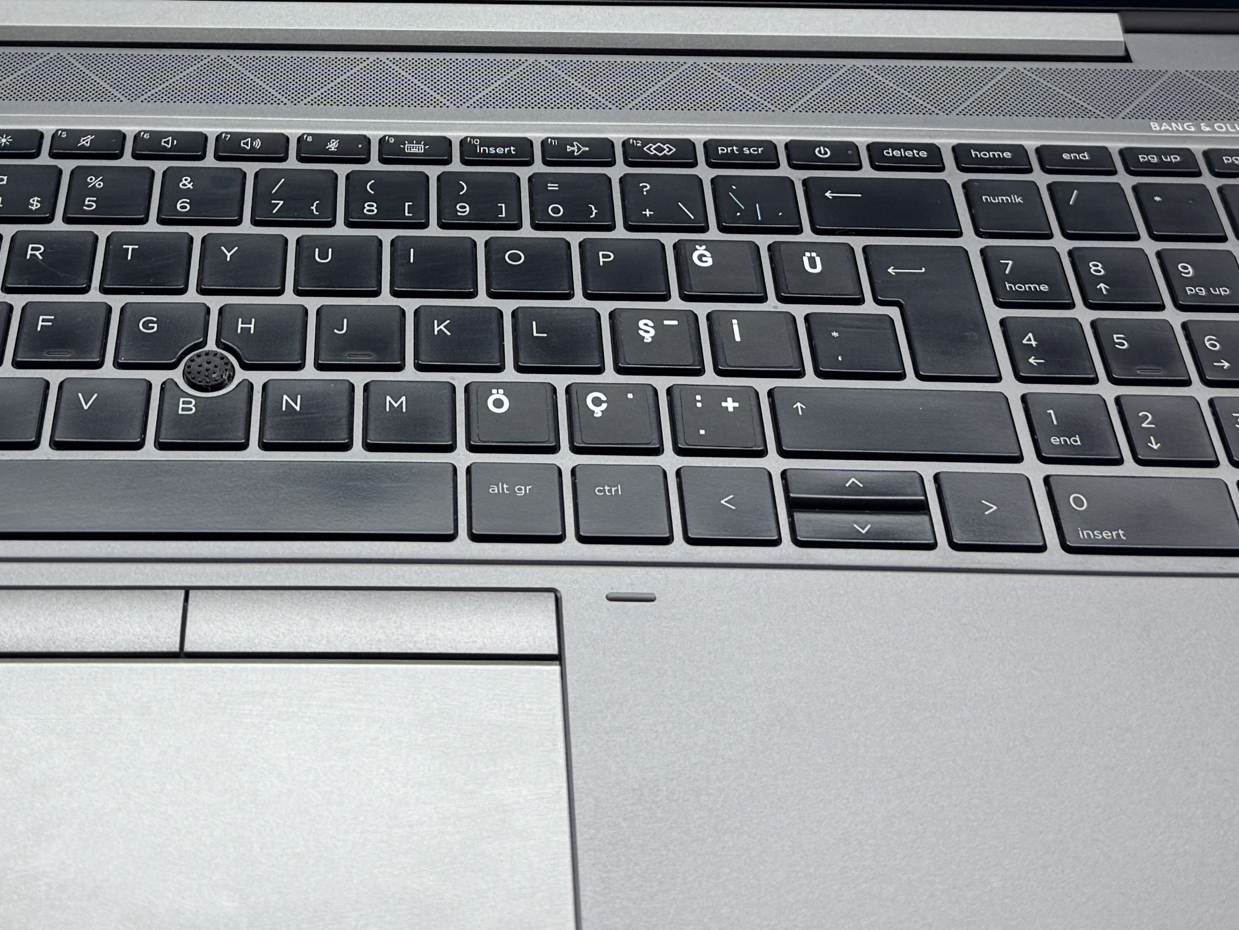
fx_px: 2327
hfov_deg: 29.6
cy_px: -48
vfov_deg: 21.6
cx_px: 422
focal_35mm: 65
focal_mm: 6.76
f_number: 1.78
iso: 80
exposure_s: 1/350
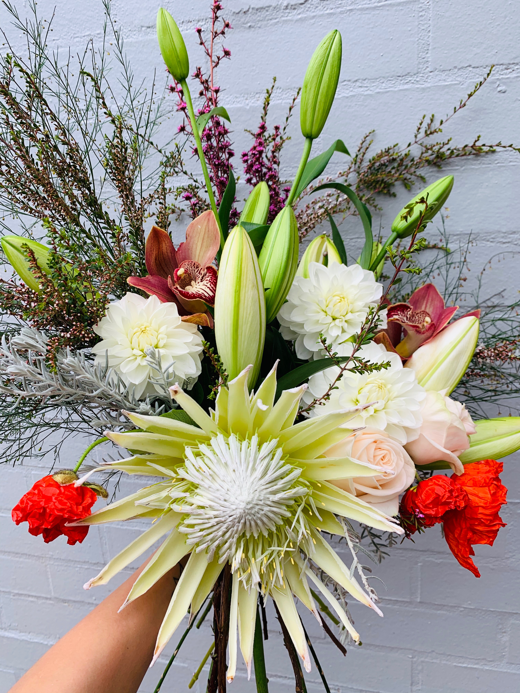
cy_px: 346
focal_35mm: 26
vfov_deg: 67.3
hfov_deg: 53.1
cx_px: 260
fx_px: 521
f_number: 1.8
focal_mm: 4.25
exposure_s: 1/238
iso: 25
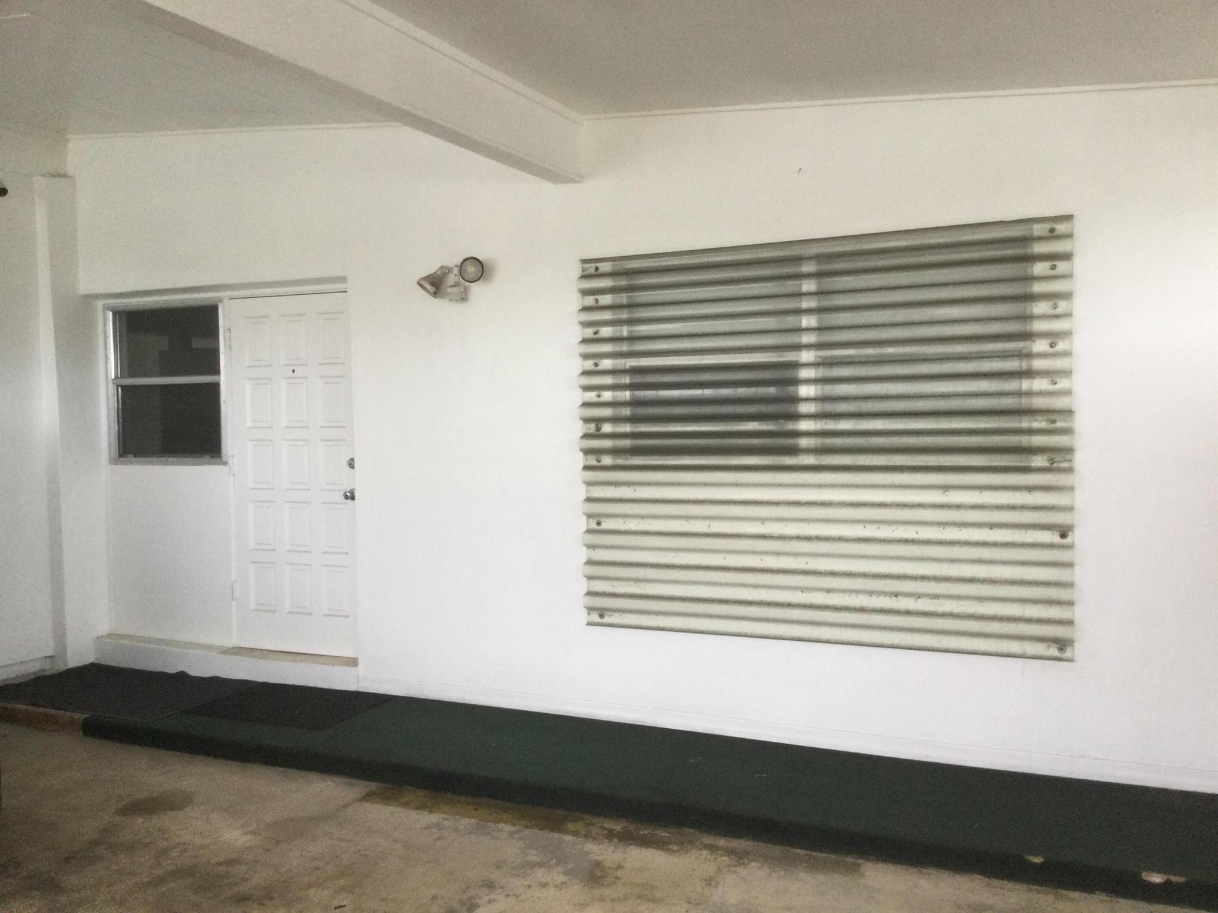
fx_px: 1091
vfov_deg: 45.4
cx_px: 609
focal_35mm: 31
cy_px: 456
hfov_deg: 58.4
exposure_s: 1/30
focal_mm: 3.3
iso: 64
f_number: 2.4
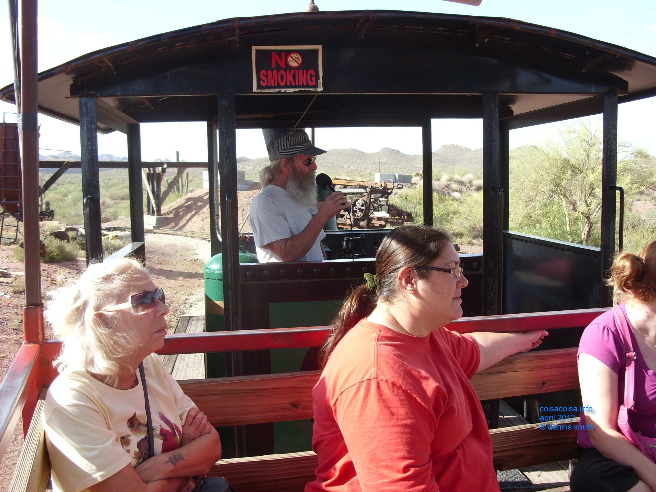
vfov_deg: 37.7
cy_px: 246
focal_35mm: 38
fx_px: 720
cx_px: 328
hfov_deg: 49.0
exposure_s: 1/337
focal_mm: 6.3
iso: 50
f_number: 2.8
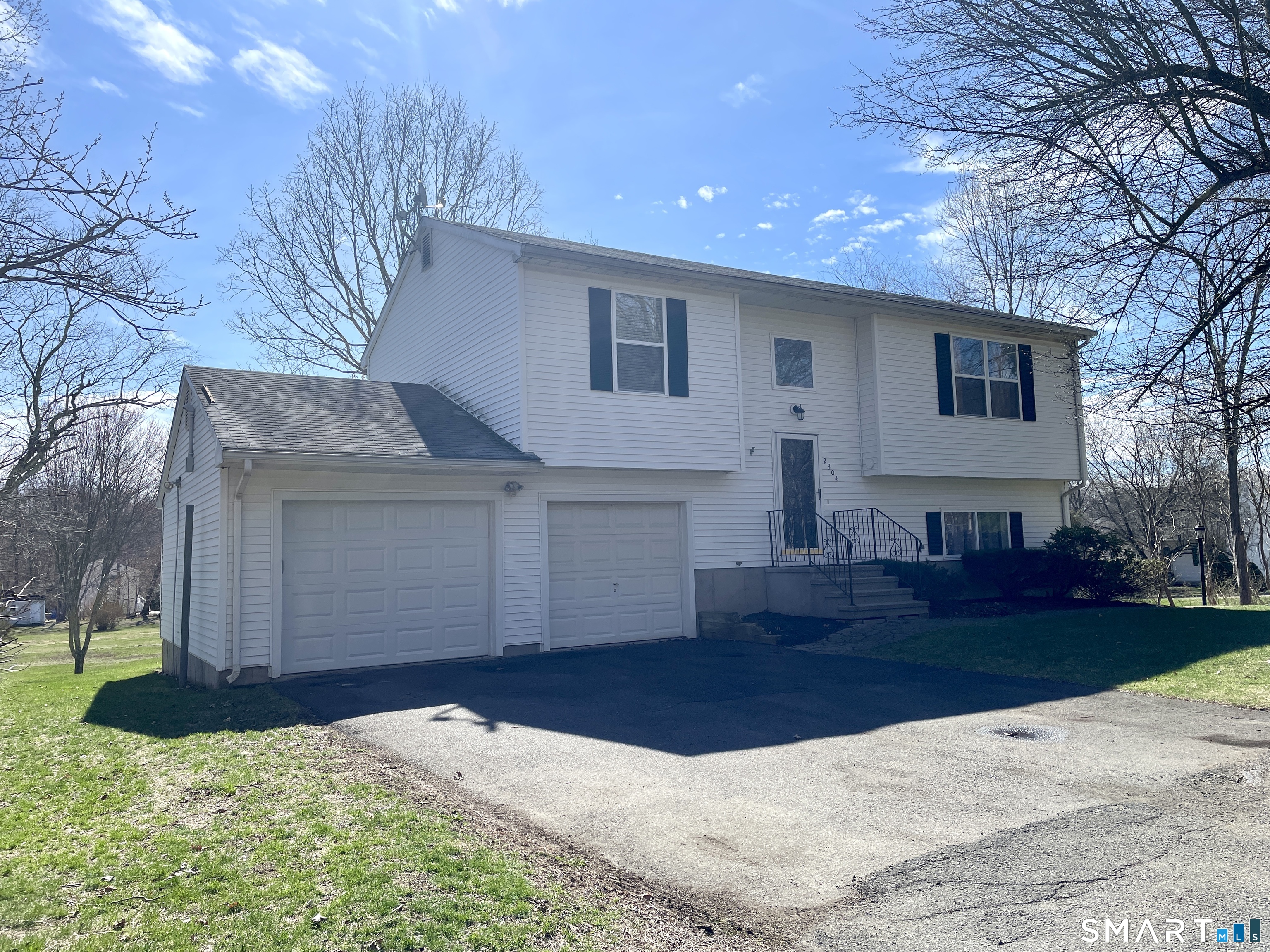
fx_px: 954
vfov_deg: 53.1
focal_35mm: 26
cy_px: 476
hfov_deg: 67.3
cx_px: 635
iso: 32
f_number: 1.6
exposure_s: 1/3861
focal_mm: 4.2
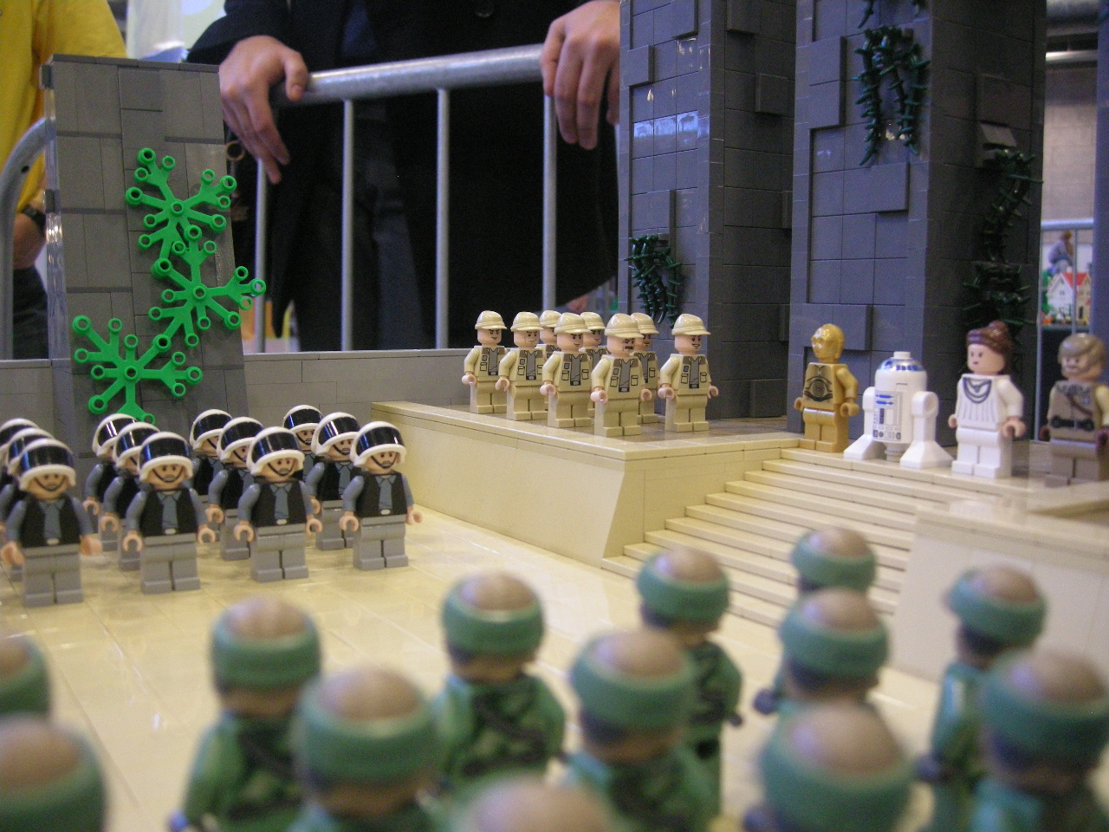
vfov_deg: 39.7
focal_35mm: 36
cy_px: 416
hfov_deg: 51.4
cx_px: 554
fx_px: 1153
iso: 400
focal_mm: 7.5
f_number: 2.7
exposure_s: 1/19.4
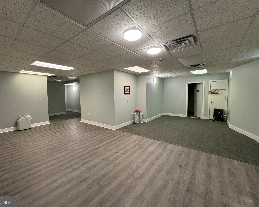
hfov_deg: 96.6
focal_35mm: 15
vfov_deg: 84.0
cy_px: 101
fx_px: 115
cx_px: 120
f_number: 2.2
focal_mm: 2.22
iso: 160
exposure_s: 1/60
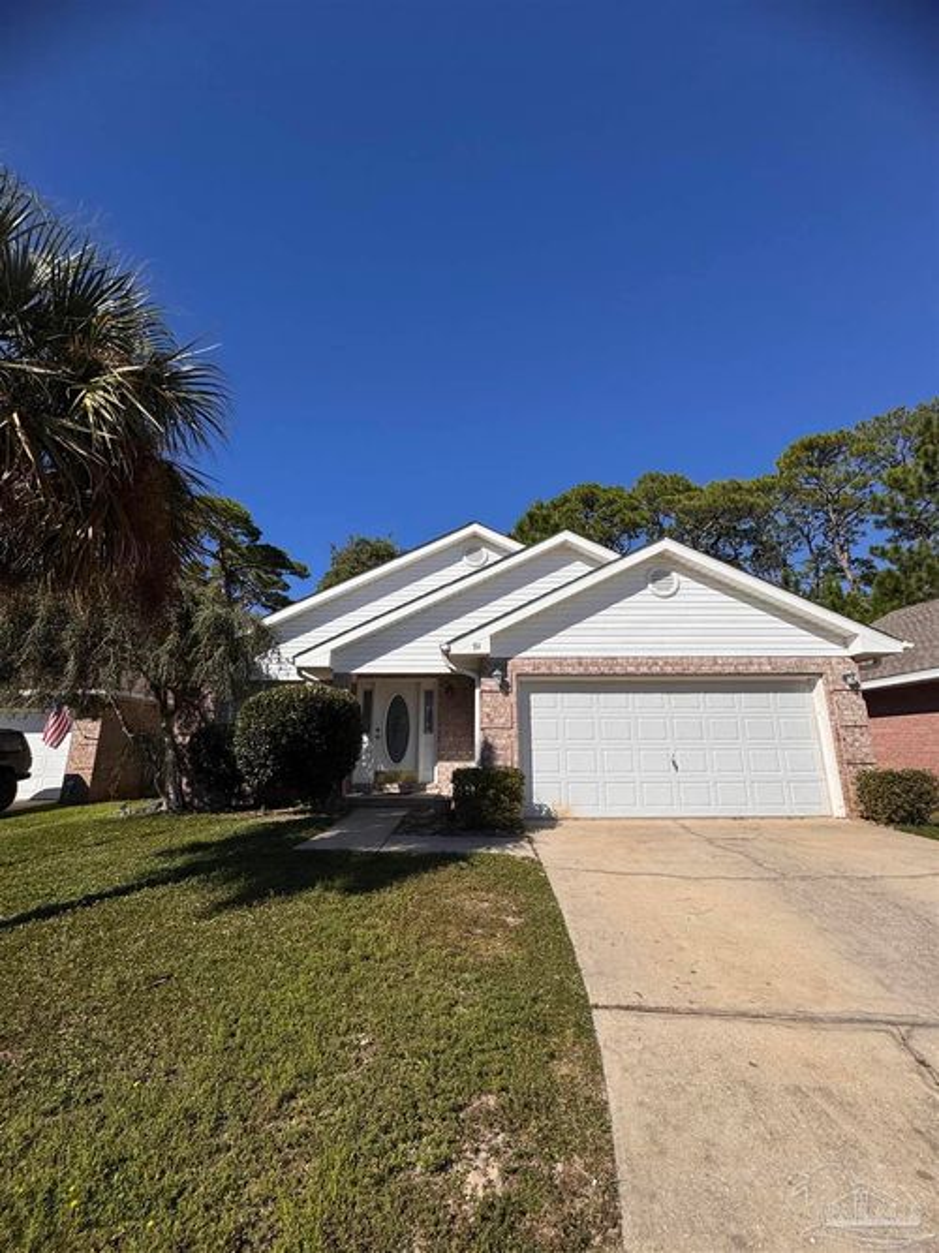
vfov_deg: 102.1
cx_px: 470
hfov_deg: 85.7
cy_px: 626
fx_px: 507
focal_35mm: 14
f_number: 2.2
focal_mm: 2.22
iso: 32
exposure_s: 1/4132
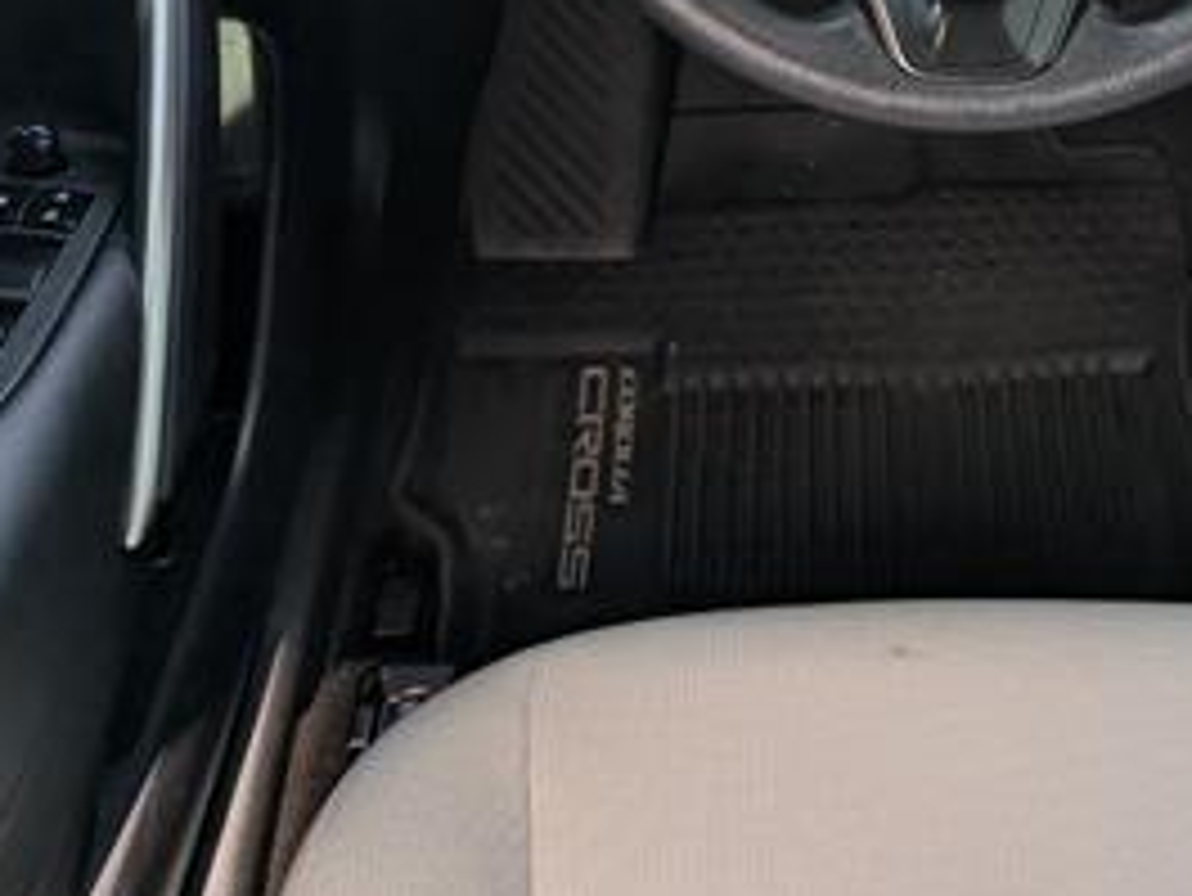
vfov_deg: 24.4
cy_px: 54
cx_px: 958
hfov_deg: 32.3
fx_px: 1998
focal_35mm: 58
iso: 20
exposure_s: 1/500
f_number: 1.68
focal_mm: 6.9
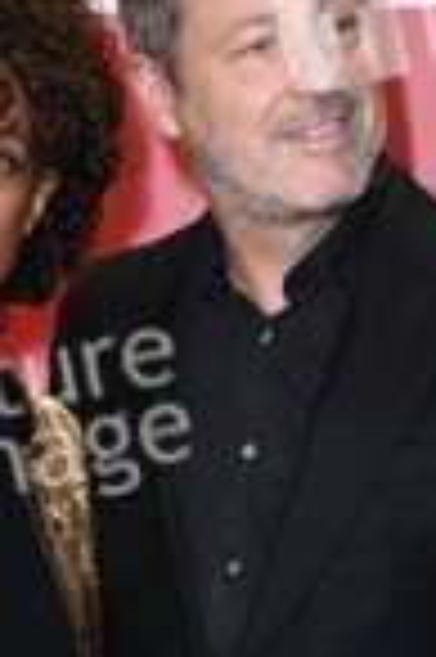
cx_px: 90
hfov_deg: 6.1
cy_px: 662
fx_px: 4097
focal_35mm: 225
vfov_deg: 9.1
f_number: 5.6
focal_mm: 82
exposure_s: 1/250
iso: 640
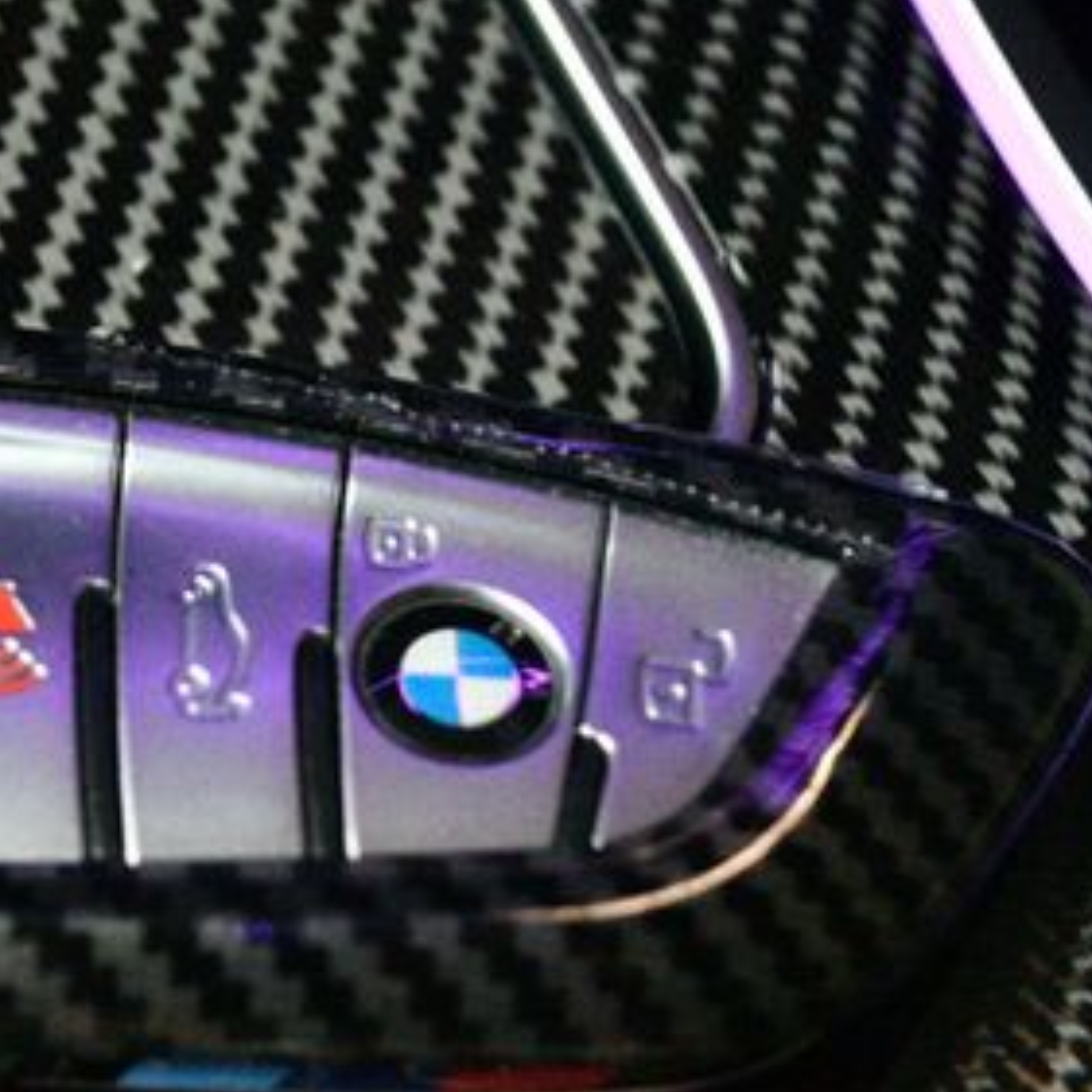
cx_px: 210
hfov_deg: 18.5
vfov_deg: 18.7
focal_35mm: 93
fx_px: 3319
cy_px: 618
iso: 12800
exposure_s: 1/40
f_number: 4.8
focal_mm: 32
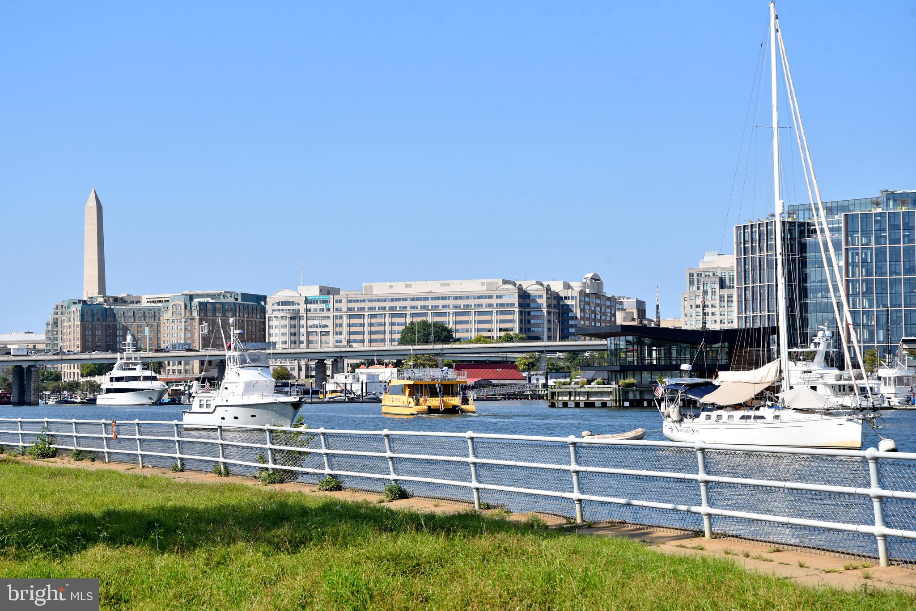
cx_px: 458
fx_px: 1909
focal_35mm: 75
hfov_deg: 27.0
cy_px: 306
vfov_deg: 18.2
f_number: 11
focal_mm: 75
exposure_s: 1/500
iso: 200
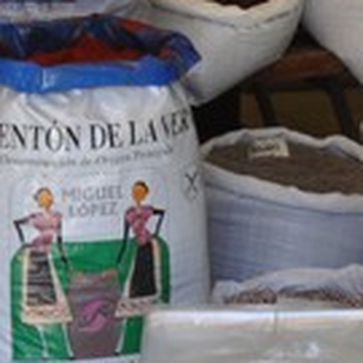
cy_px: -242
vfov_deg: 9.6
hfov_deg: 9.8
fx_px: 2064
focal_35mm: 174
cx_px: -132
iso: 400
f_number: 4.5
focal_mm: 18
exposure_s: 1/80
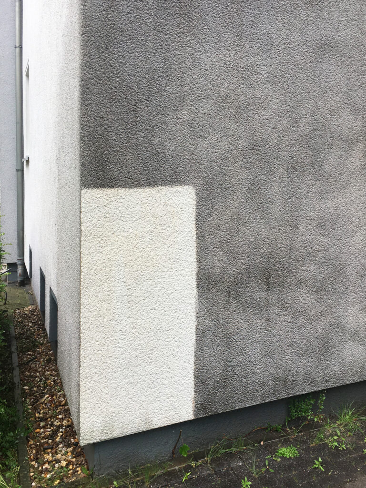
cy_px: 244
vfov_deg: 61.7
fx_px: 409
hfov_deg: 48.2
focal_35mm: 29
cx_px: 183
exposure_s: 1/222
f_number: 2.2
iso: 25
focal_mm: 4.15
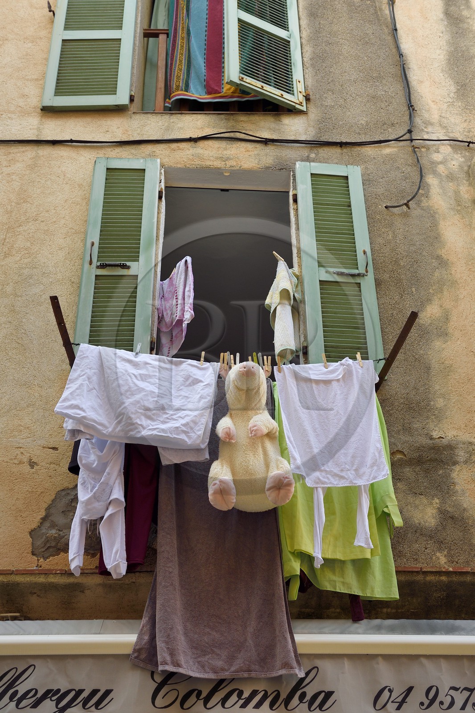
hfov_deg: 33.4
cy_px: 356
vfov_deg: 48.5
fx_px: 792
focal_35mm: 40
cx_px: 238
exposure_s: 1/160
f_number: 7.1
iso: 400
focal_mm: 40
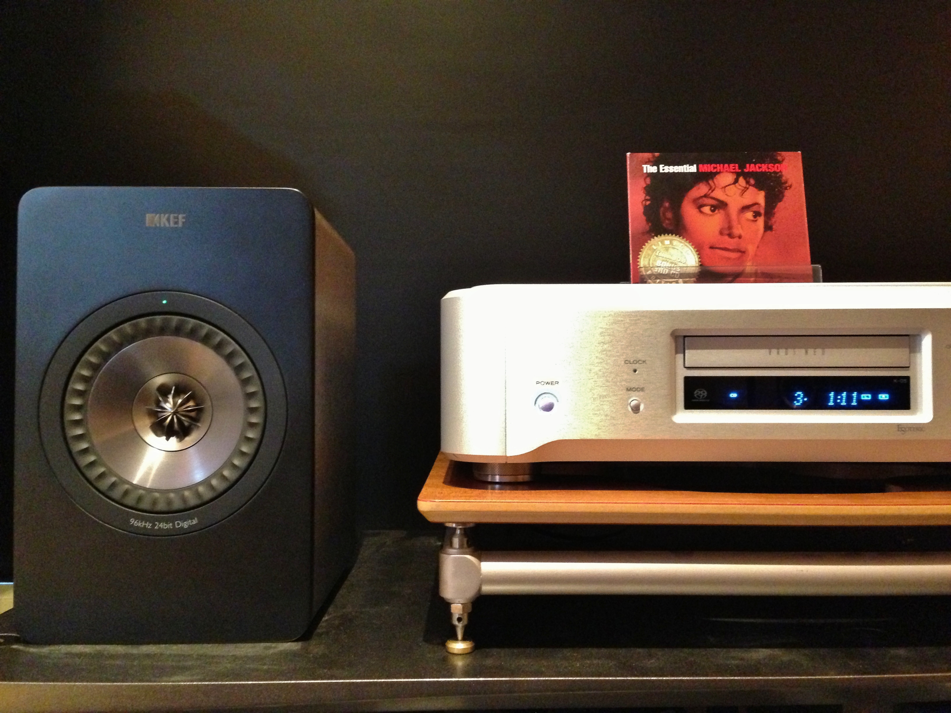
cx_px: 476
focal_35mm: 33
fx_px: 907
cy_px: 356
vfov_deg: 42.9
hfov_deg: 55.4
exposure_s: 1/15
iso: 800
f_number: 2.4
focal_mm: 4.13
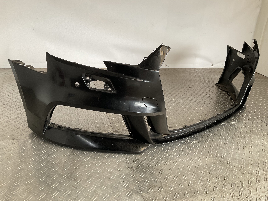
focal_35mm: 29
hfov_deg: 61.7
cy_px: 100
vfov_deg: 48.2
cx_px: 134
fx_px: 225
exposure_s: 1/60
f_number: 1.8
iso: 40
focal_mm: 3
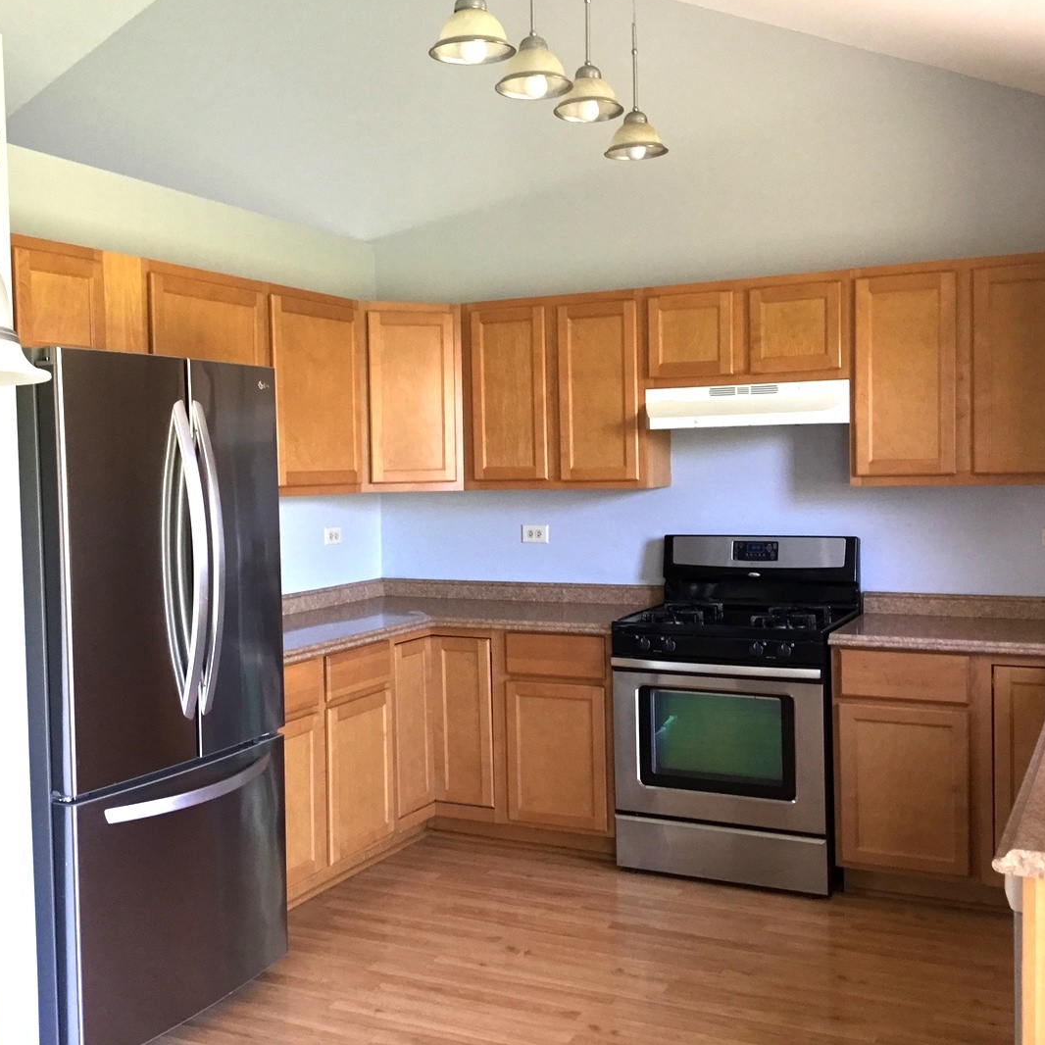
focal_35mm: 37
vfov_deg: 44.9
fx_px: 1264
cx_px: 505
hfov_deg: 44.9
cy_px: 517
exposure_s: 1/30
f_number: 2.4
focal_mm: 3.3
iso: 160
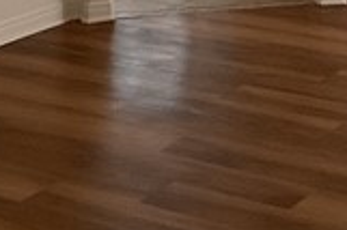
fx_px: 1233
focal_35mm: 128
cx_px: 280
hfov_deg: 15.9
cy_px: -211
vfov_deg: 10.0
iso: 125
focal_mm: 3.3
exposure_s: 1/60
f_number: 2.4
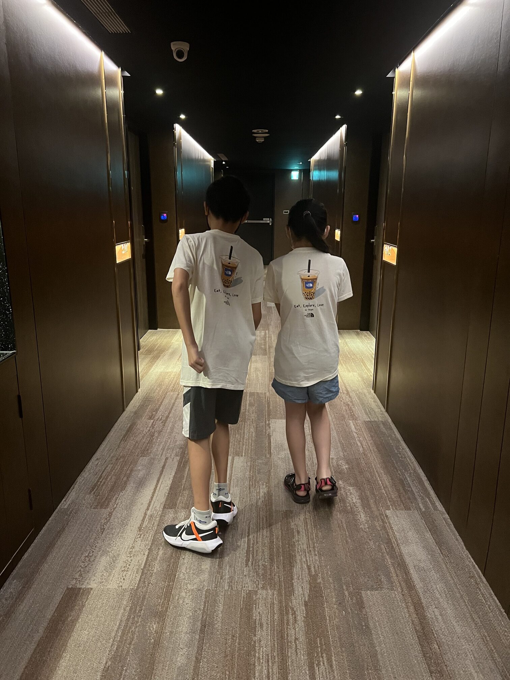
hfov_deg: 53.1
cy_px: 340
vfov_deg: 67.3
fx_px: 511
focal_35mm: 26
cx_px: 255
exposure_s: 1/36
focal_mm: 5.7
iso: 640
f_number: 1.5
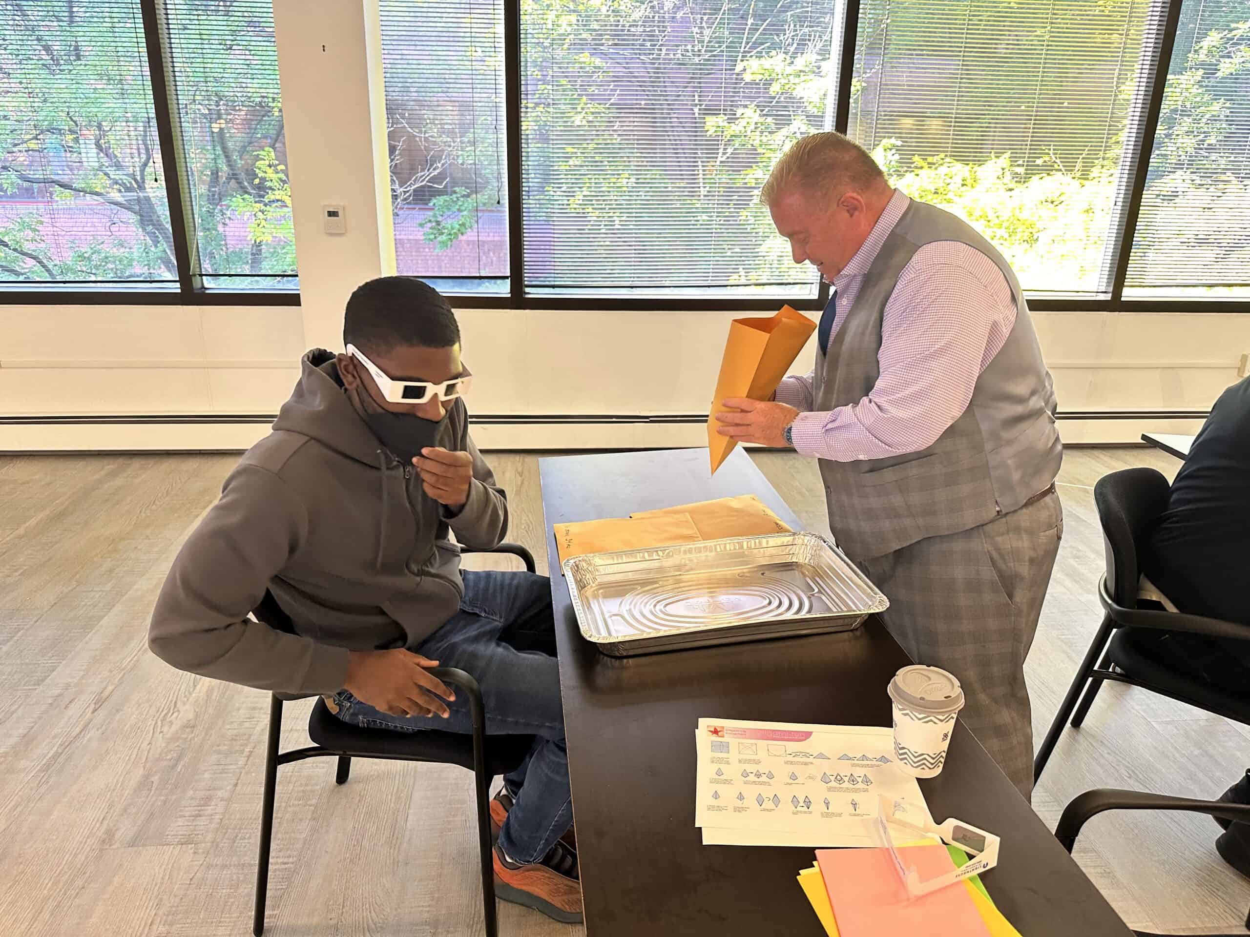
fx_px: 867
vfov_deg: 56.8
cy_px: 468
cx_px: 625
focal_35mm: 24
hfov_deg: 71.6
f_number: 1.78
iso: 200
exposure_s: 1/60
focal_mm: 6.86
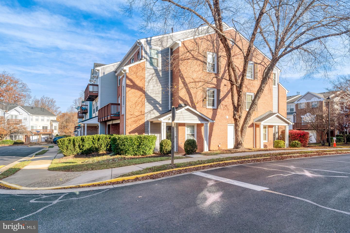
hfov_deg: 84.0
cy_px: 116
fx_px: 194
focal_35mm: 20
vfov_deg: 62.0
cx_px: 175
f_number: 8
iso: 400
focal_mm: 20
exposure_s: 1/160
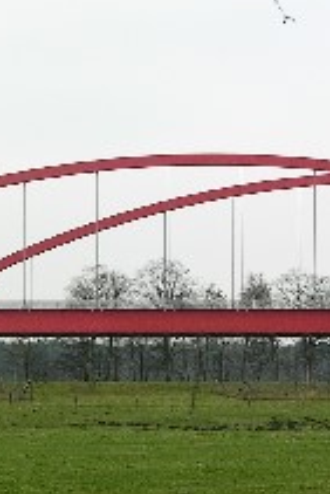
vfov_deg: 13.1
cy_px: 300
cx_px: 207
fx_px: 2141
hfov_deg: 8.8
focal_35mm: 156
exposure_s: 1/32.7
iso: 50
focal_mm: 13.7
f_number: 3.5
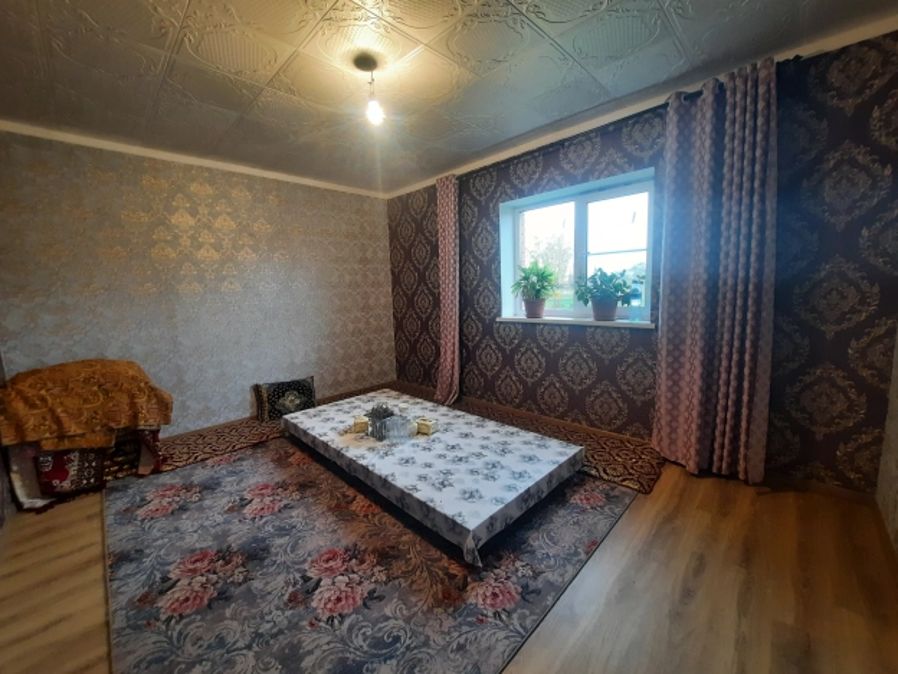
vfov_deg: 89.9
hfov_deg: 106.2
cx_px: 449
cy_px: 337
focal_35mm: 13
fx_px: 337
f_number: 2.2
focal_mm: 1.74
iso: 160
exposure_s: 1/33
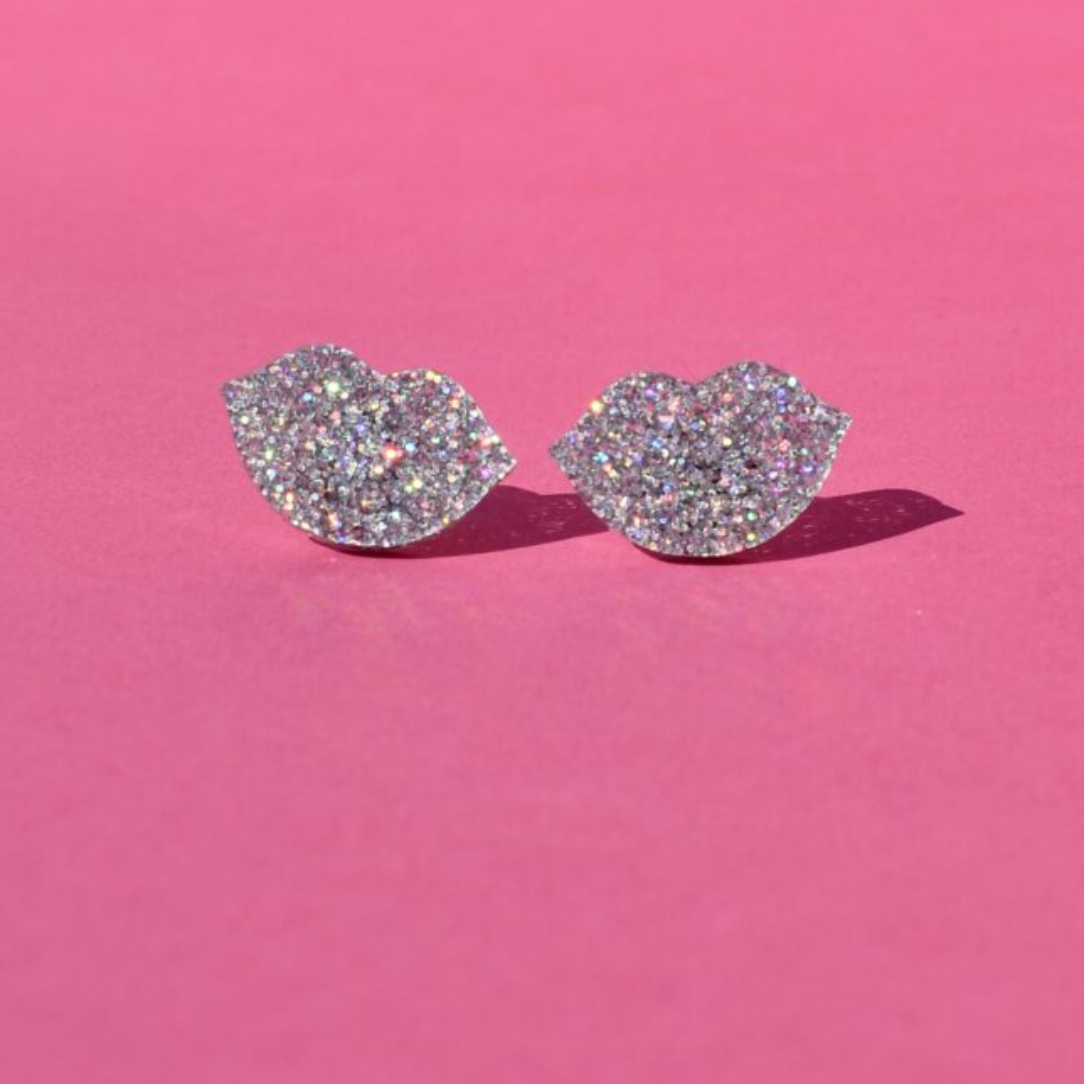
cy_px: 484
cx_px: 544
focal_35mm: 90
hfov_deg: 19.3
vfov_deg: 19.3
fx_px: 3189
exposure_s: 1/400
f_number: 10
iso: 100
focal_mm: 35
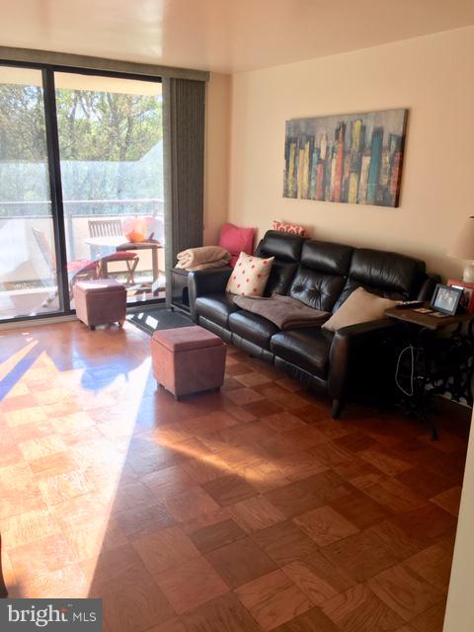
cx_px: 237
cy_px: 316
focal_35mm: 29
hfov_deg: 48.2
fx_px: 529
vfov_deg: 61.7
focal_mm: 4.15
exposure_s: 1/120
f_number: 2.2
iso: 25
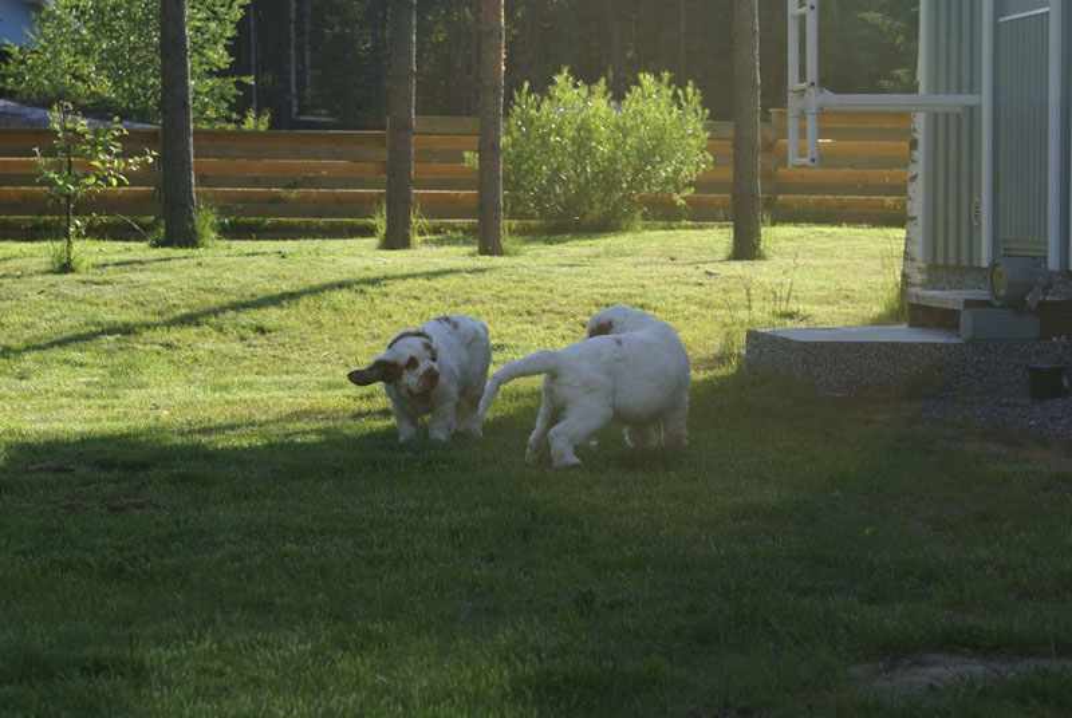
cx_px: 536
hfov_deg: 19.4
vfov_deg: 13.1
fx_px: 3131
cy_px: 359
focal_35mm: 105
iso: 100
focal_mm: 70
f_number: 8
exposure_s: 1/125
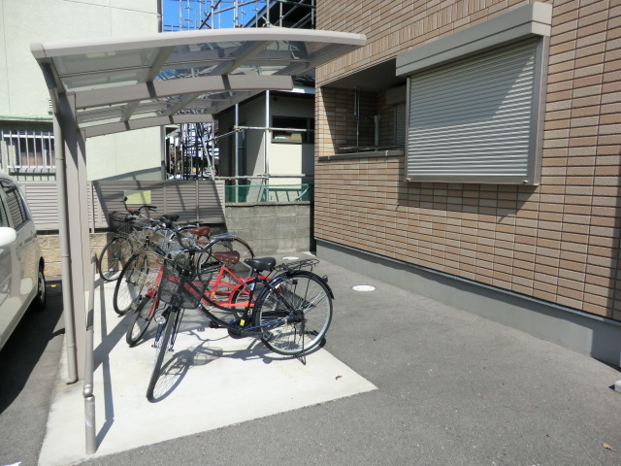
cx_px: 310
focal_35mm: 24
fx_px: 431
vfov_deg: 56.8
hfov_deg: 71.6
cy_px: 233
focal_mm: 4.3
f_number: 7.5
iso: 80
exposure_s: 1/250
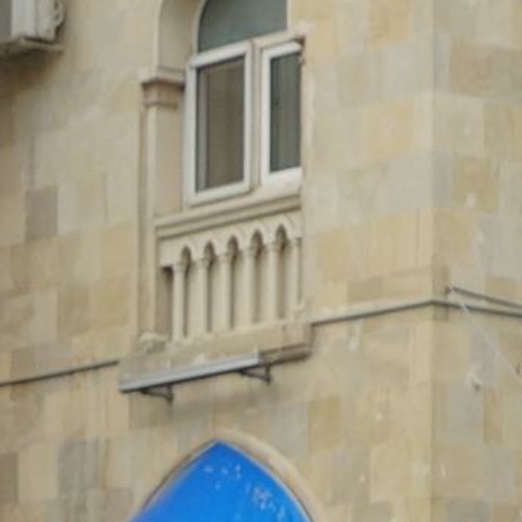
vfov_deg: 6.8
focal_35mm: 243
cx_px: -1093
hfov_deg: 6.5
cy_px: 1231
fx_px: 4146
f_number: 4
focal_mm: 24
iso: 125
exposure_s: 1/160
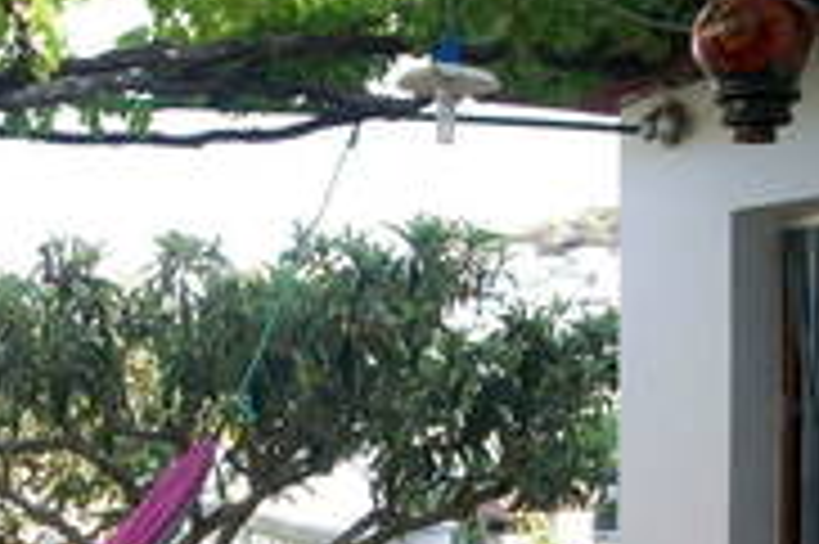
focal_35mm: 70
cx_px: 351
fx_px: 1591
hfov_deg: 28.8
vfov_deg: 19.3
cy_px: 391
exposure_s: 1/127
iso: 64
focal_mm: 5.7
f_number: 2.8
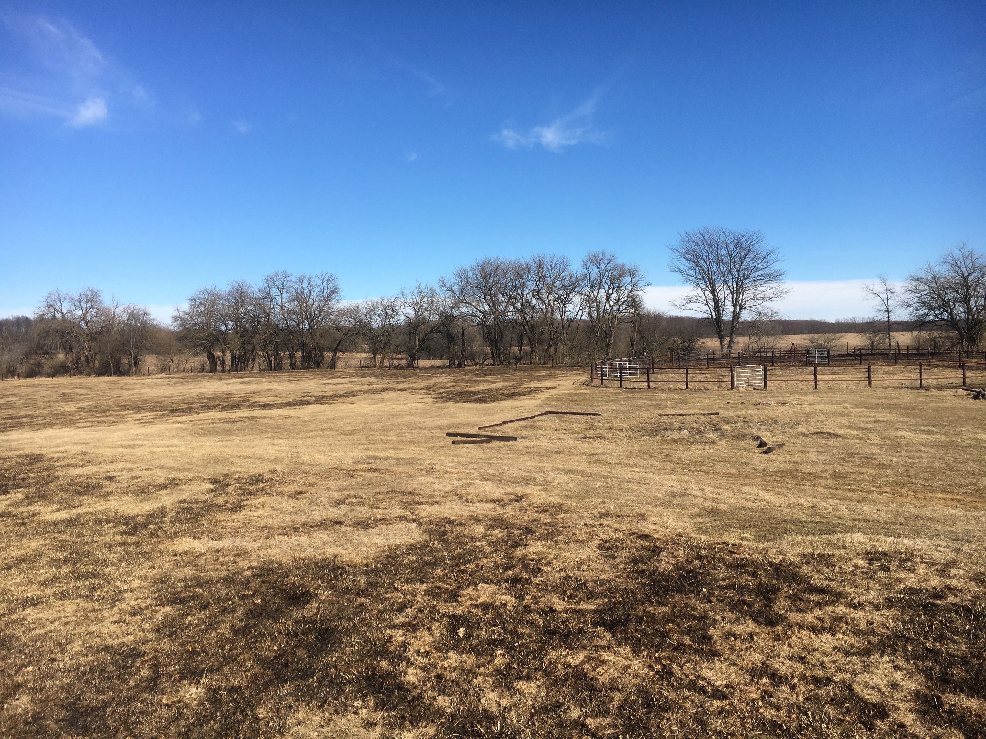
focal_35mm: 29
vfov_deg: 48.2
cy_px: 370
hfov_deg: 61.7
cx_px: 493
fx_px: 826
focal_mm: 4.15
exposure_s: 1/1876
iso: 25
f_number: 2.2
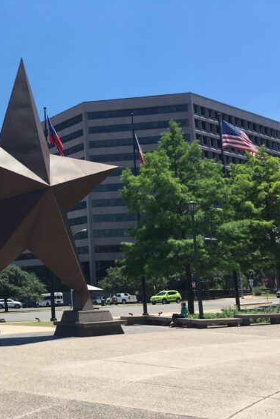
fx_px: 478
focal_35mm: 41
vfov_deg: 47.4
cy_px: 211
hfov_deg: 30.8
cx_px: 16
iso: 25
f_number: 2.2
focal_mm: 4.15
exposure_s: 1/1166
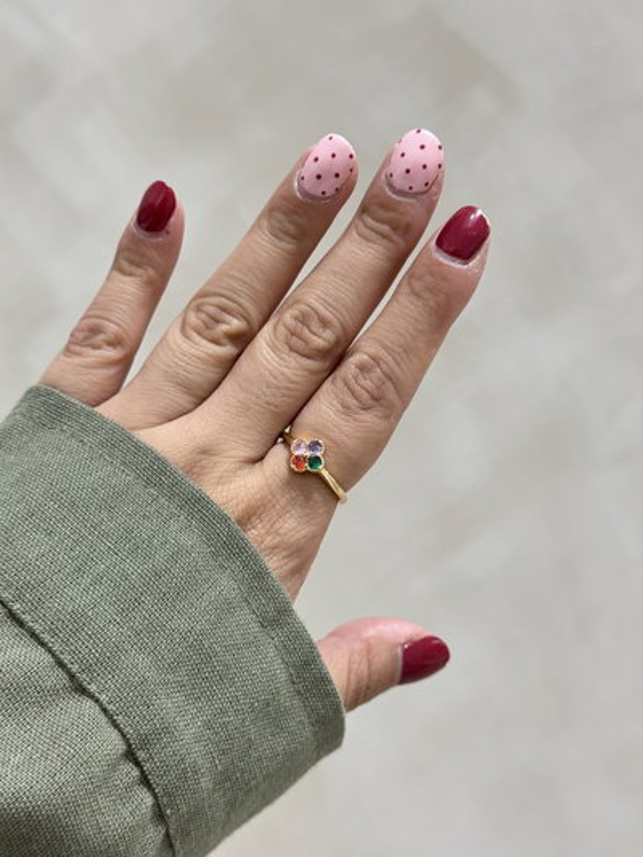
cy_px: 428
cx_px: 322
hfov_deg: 30.3
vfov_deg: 39.6
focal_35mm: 48
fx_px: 1188
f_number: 1.78
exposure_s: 1/50
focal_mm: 6.76
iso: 125
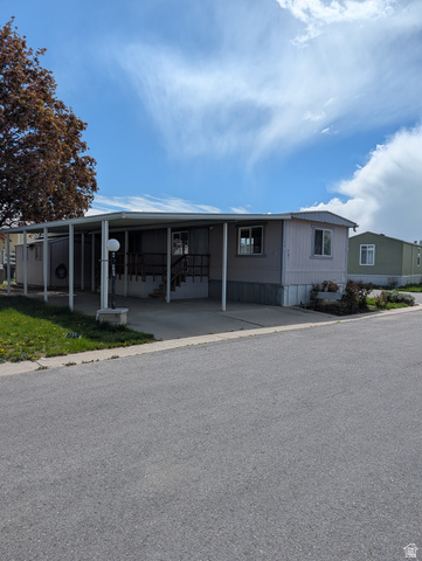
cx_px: 211
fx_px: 389
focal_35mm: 24
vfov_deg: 71.5
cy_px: 280
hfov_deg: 56.9
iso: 20
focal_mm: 6.9
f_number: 1.68
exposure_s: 1/2075
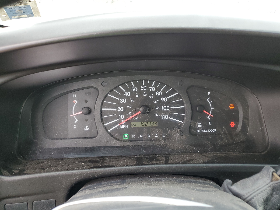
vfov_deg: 53.1
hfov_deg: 67.3
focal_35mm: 26
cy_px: 105
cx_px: 140
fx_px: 210
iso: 81
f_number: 1.5
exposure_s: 1/120
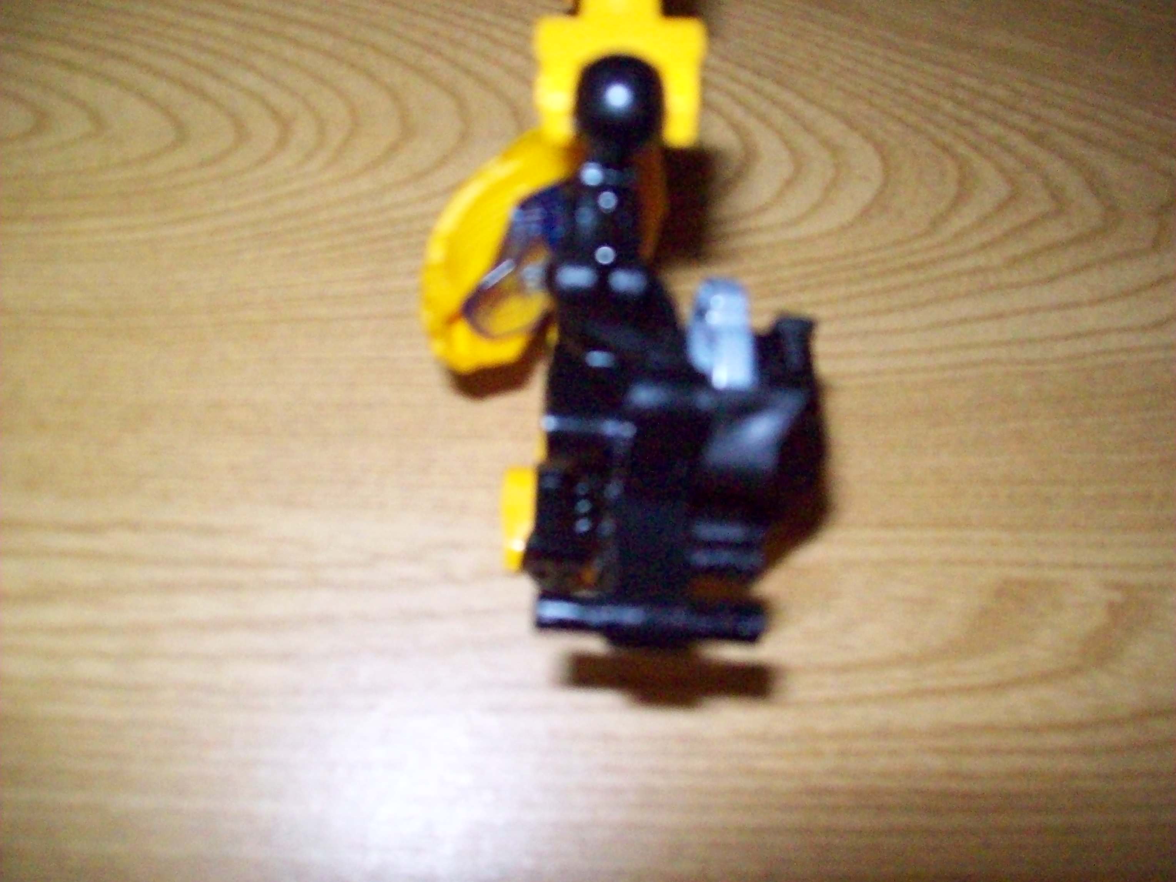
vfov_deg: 39.7
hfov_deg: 51.4
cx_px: 588
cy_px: 441
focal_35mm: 36
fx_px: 1223
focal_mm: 6
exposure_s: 1/128
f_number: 2.7
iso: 800
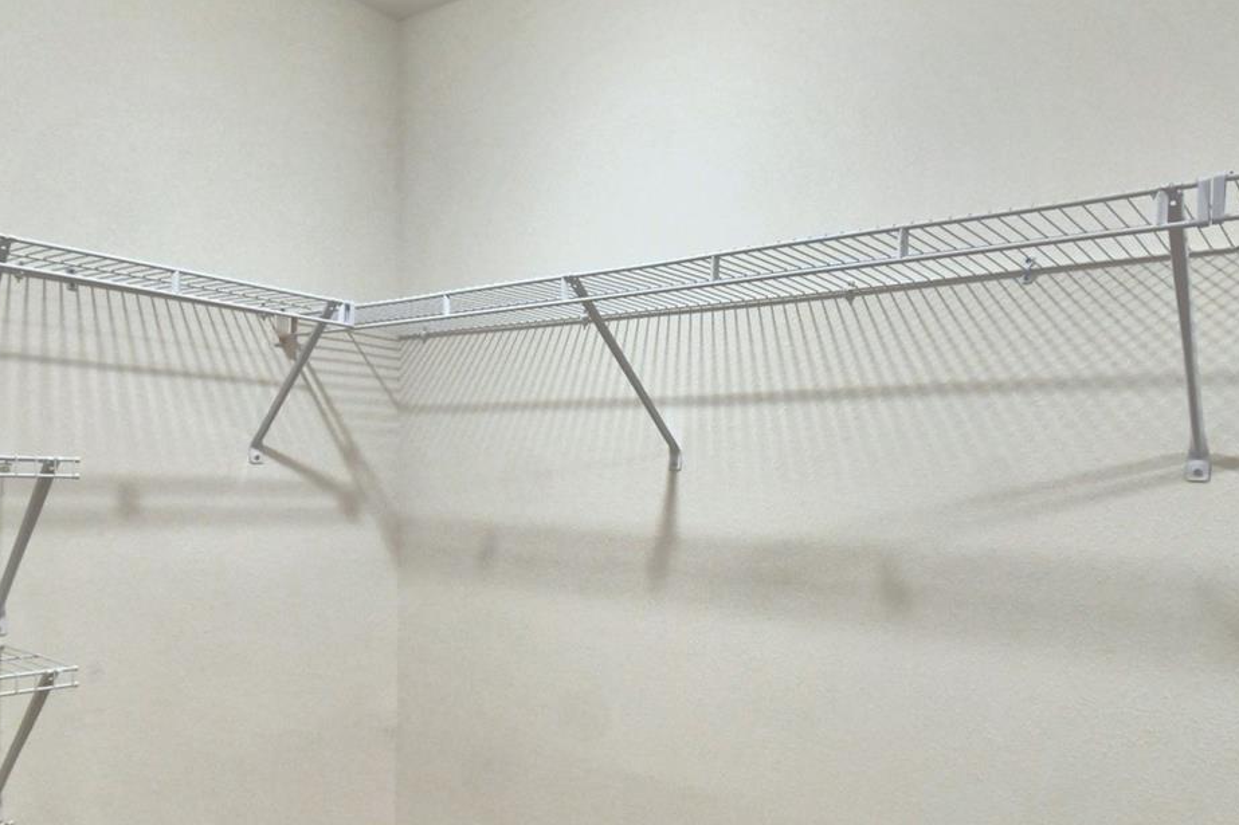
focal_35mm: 26
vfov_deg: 48.8
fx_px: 895
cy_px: 542
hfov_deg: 68.8
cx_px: 730
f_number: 4.5
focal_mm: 10
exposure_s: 1/80
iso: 400
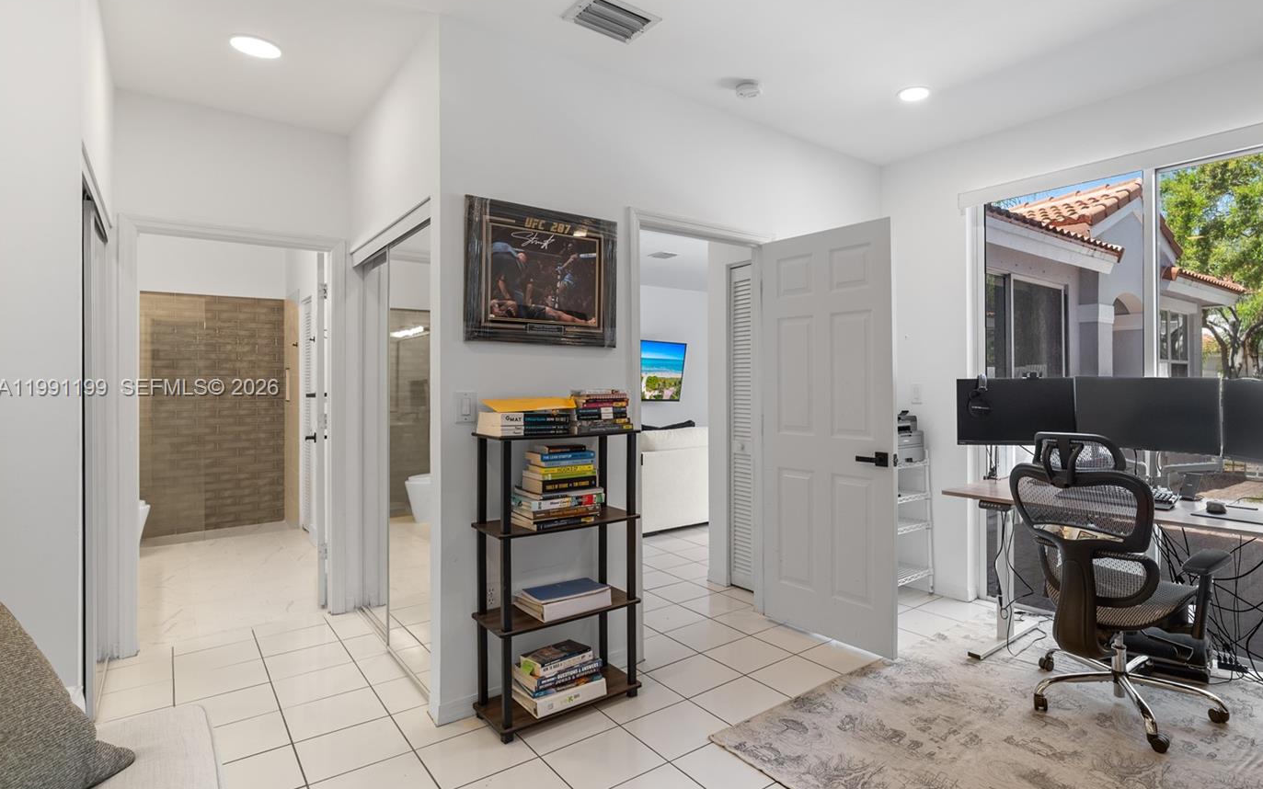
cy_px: 389
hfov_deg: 87.3
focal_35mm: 19
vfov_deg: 62.2
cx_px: 729
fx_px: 654
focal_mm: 16
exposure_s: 1/20
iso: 320
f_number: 5
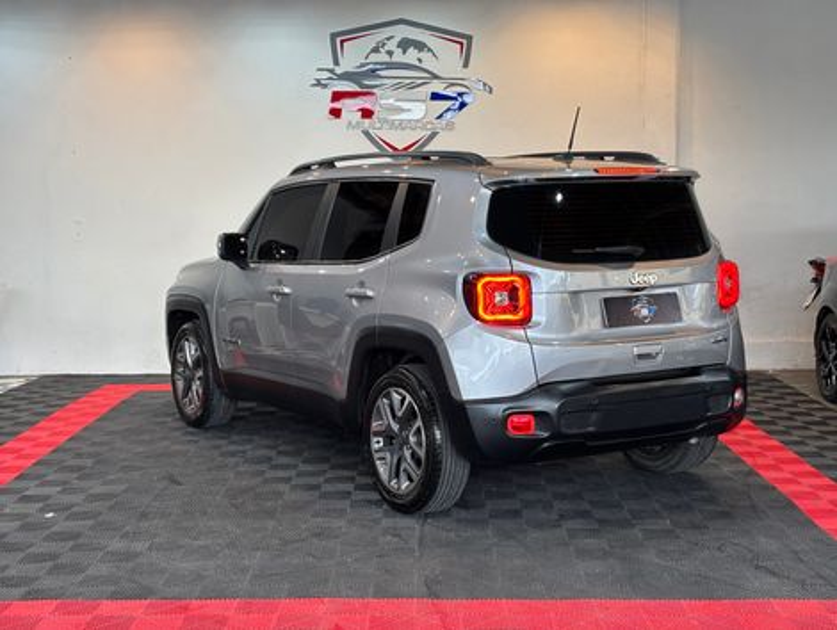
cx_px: 418
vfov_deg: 28.1
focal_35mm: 52
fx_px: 1259
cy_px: 315
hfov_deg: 36.8
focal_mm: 5.96
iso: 40
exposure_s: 1/120
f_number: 1.6
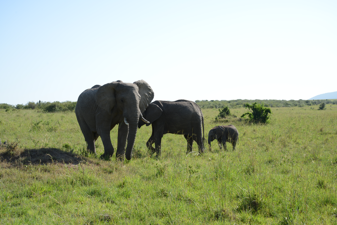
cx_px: 168
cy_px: 112
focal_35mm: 68
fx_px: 637
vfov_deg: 20.0
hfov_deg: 29.6
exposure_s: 1/200
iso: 200
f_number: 9
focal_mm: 68
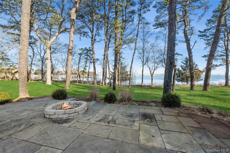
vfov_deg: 81.2
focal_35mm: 14
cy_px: 76
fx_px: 89
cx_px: 115
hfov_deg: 104.3
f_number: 8
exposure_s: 1/160
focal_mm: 14
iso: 200
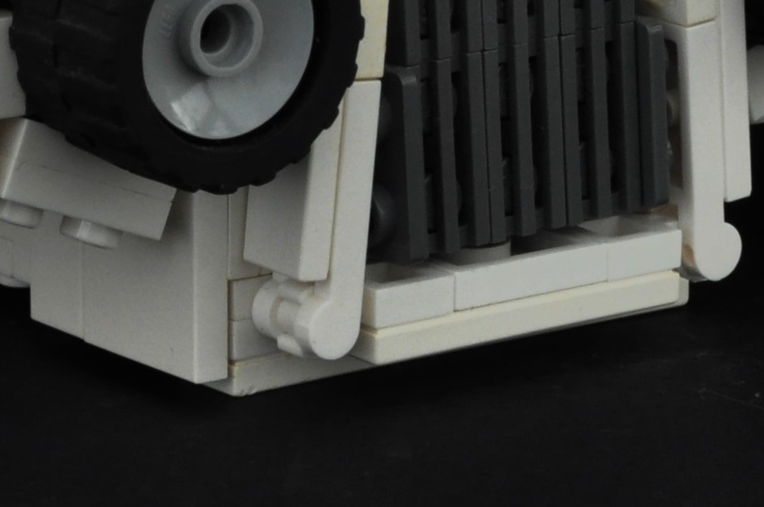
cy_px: -243
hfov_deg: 8.0
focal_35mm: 259
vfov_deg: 5.2
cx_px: 299
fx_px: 5490
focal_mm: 38
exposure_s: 1
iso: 1000
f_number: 13
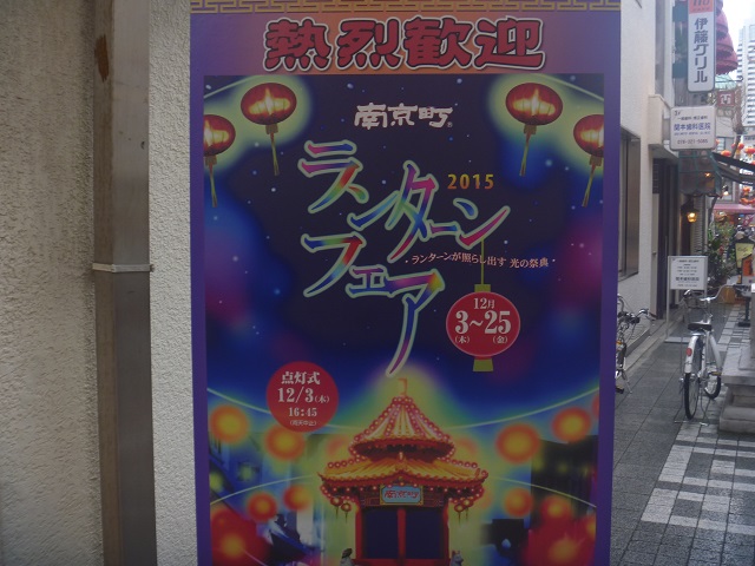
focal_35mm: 35
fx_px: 763
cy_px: 283
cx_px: 378
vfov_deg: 40.7
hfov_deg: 52.6
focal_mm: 6.3
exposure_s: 1/40
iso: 80
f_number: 3.5
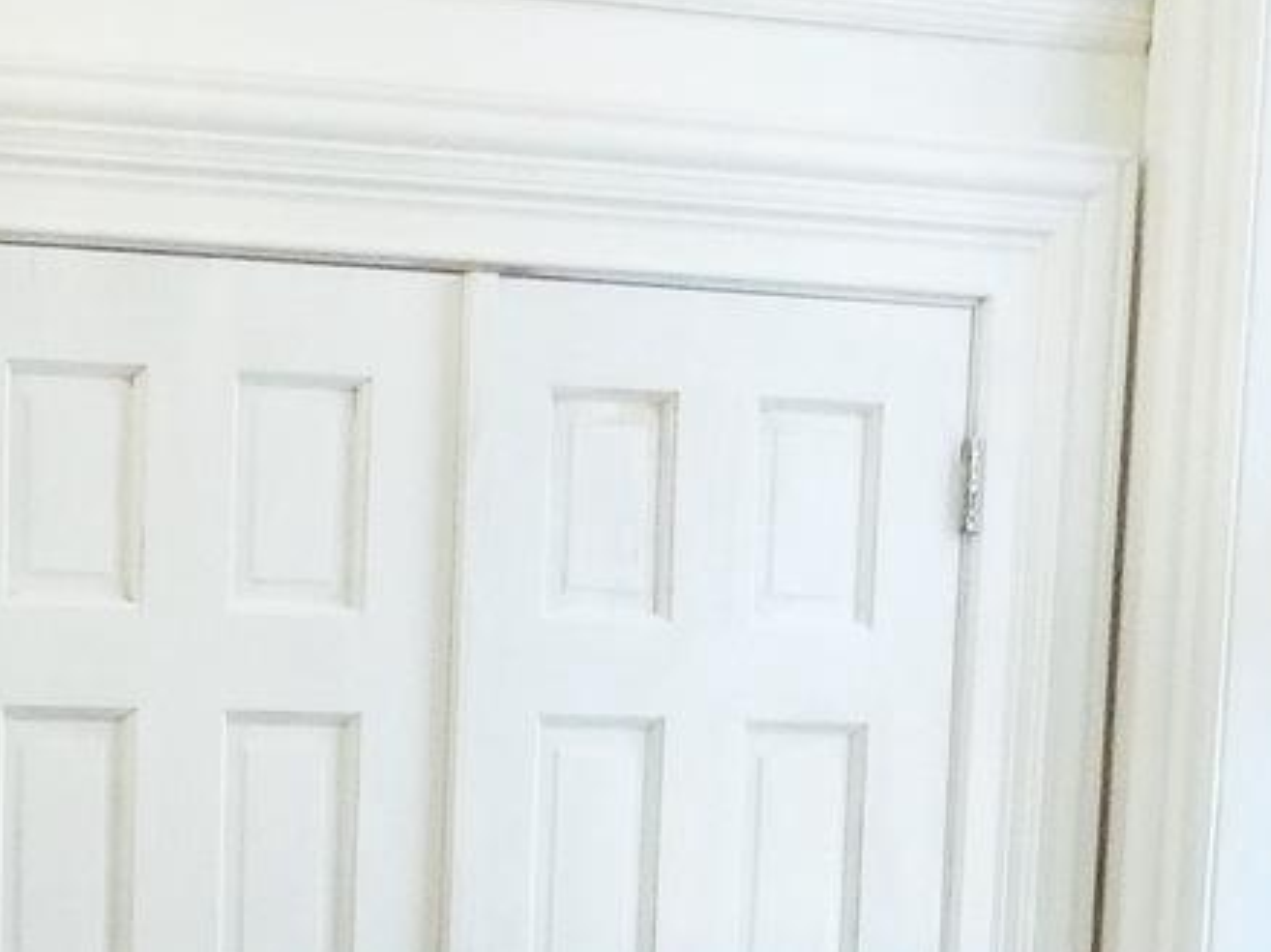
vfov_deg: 11.7
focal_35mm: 117
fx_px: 4294
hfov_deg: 15.6
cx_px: -592
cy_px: 1733
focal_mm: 4.5
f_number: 3.4
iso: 400
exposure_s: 1/80
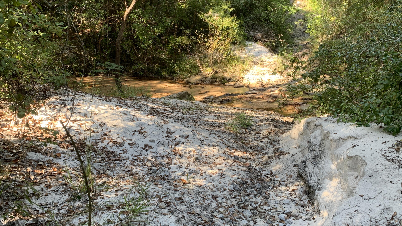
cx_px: 204
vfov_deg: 35.6
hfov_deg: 59.5
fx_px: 352
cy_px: 103
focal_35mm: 33
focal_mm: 4.25
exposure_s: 1/121
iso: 50
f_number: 1.8
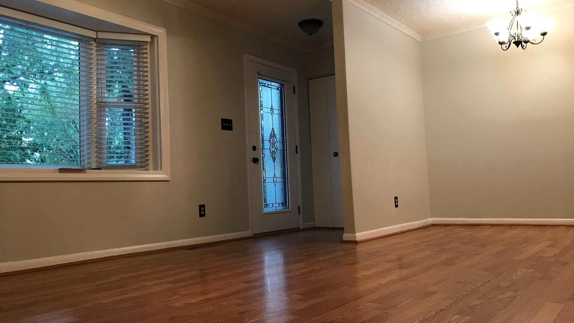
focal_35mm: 31
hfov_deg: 62.6
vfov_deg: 37.8
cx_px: 288
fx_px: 472
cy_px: 158
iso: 40
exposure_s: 1/20
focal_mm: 3.99
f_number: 1.8
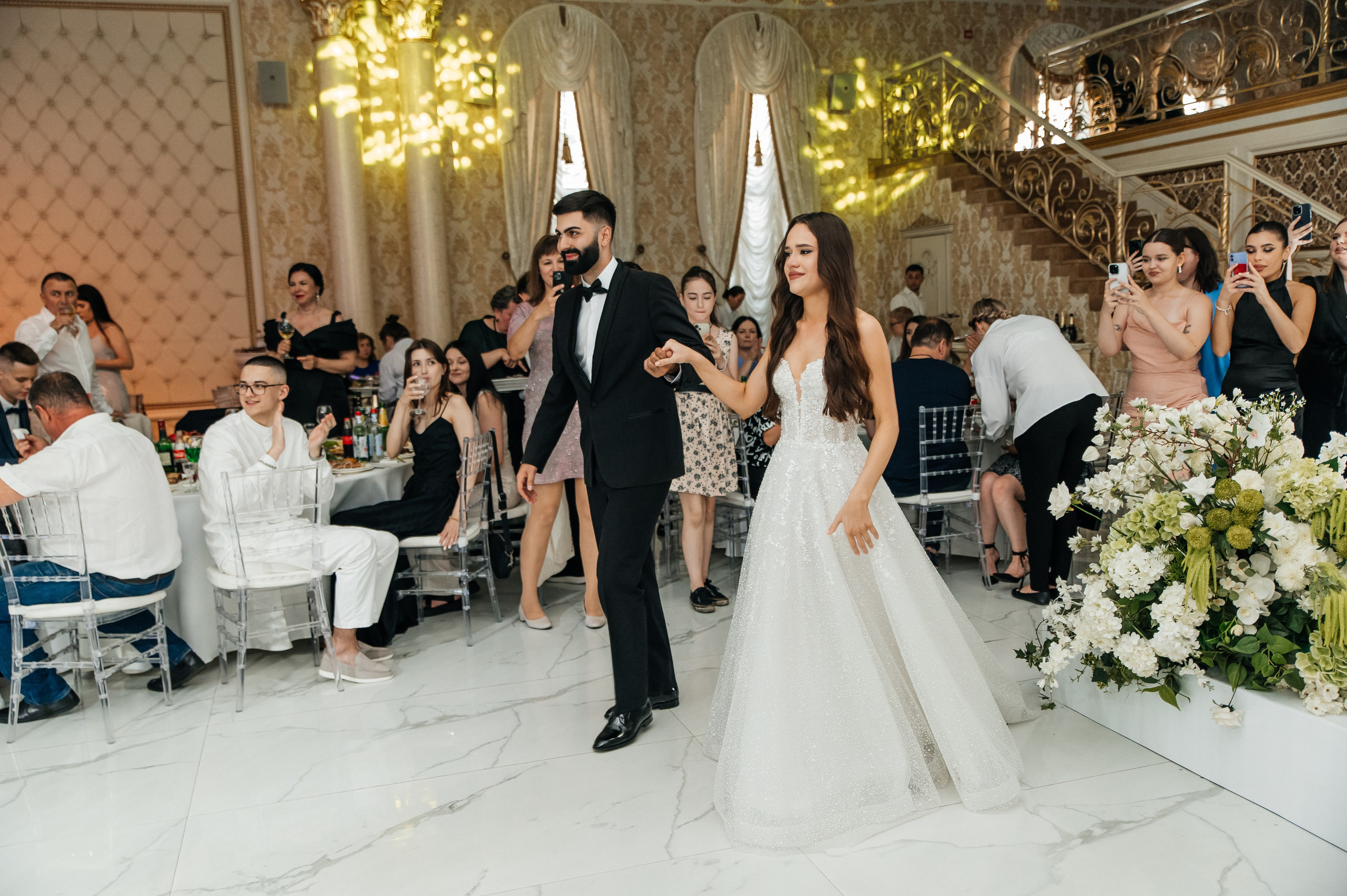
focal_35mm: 32
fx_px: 1196
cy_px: 448
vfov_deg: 41.1
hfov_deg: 58.8
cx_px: 674
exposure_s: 1/200
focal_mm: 32
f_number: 3.2
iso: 3200
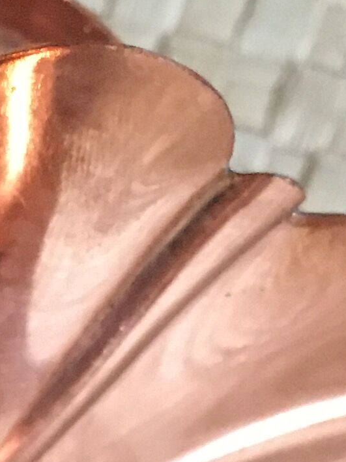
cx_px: -59
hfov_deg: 8.9
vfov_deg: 10.8
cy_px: 956
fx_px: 2201
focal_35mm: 165
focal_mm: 4.15
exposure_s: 1/17
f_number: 2.2
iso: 400
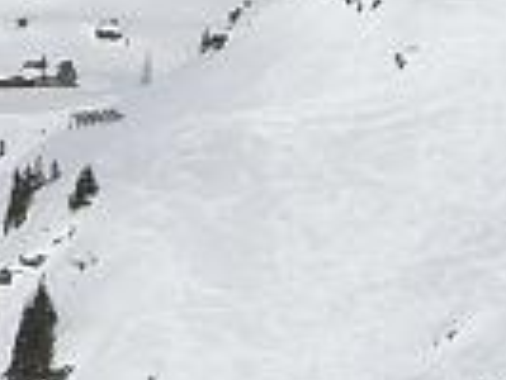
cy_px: 23
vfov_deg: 6.5
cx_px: -377
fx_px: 3336
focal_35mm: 228
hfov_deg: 8.4
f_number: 4.4
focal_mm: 6.3
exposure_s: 1/2000
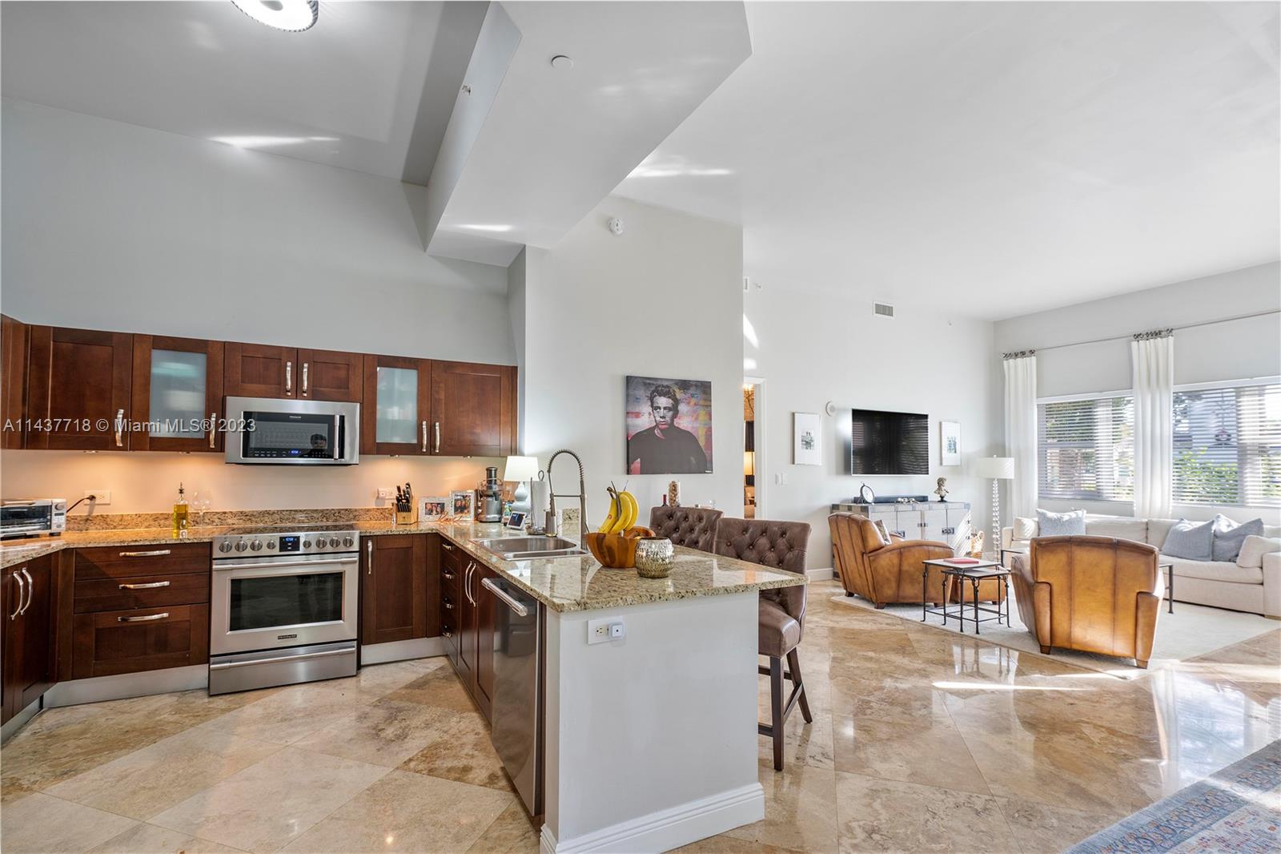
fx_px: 569
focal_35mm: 16
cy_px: 427
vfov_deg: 73.7
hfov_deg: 96.7
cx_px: 640
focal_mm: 16
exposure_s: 1/8
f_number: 8
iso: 320
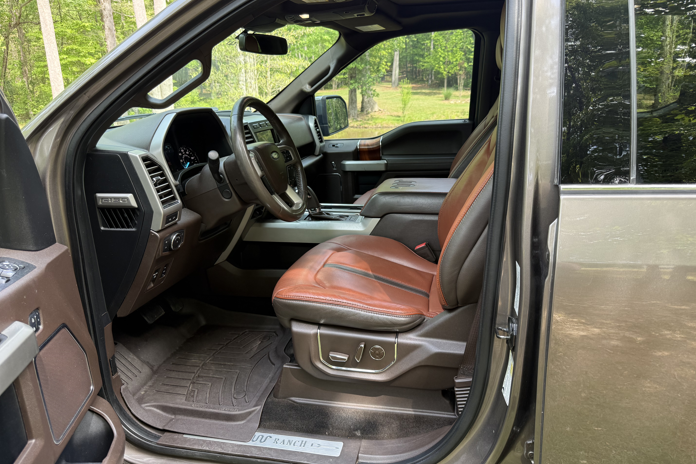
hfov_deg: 71.5
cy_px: 213
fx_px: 483
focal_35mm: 25
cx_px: 348
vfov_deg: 51.2
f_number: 1.78
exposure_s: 1/121
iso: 100
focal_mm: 6.76
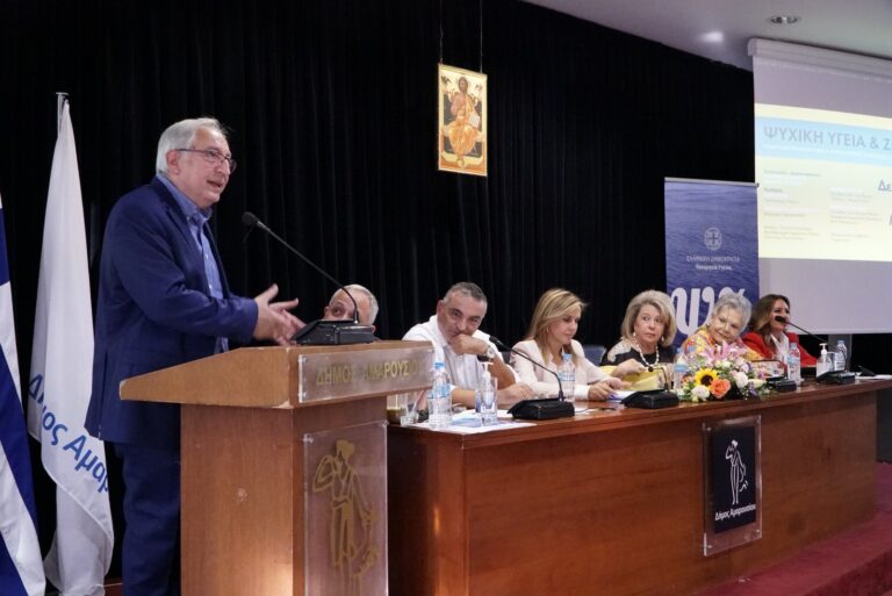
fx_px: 892
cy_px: 298
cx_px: 446
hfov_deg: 53.1
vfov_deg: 36.9
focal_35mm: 36
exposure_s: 1/80
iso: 10000
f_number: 7.1
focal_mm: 24
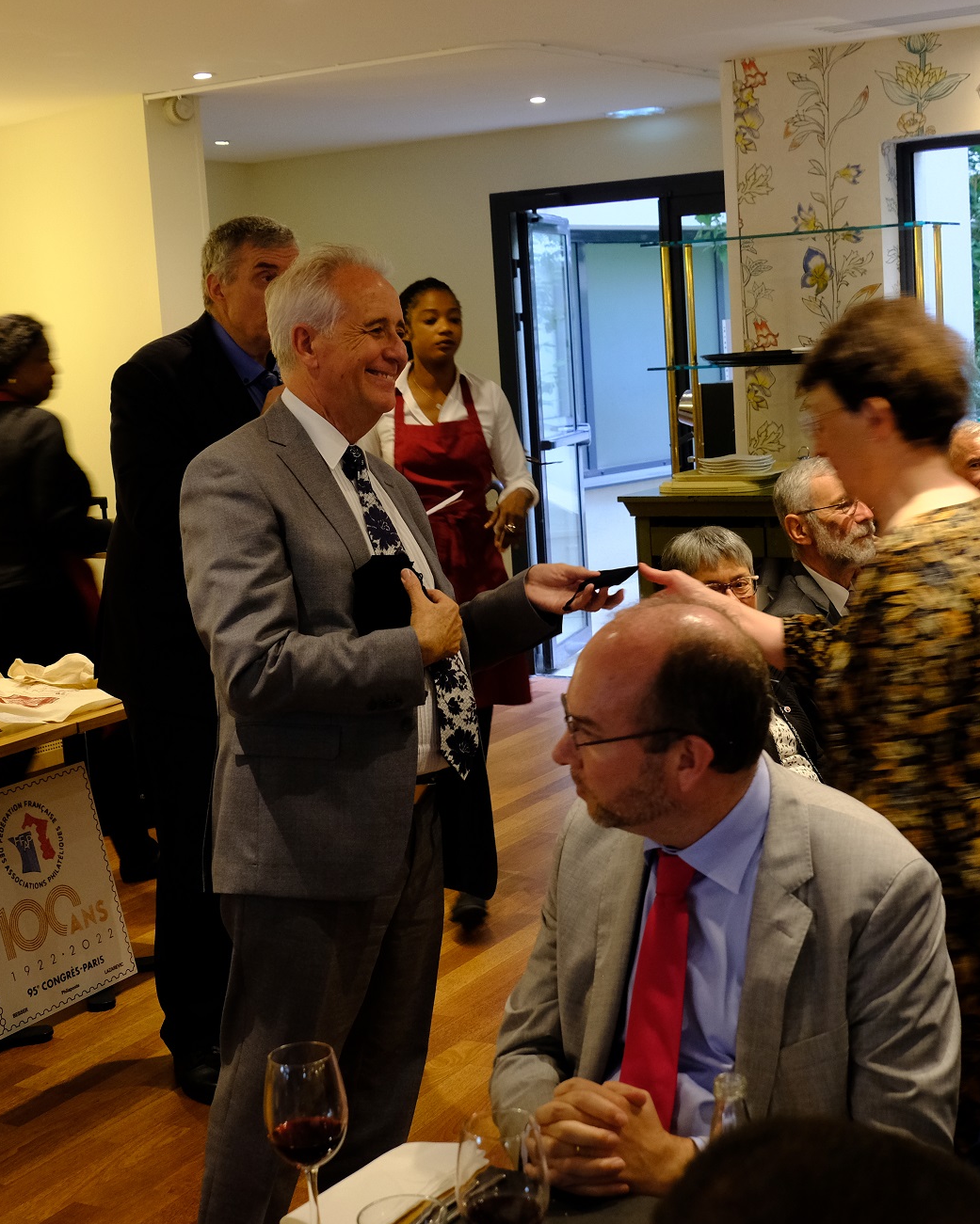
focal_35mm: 50
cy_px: 618
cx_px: 535
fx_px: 1813
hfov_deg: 30.2
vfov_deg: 37.3
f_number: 5
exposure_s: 1/26
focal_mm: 23.3
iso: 1600
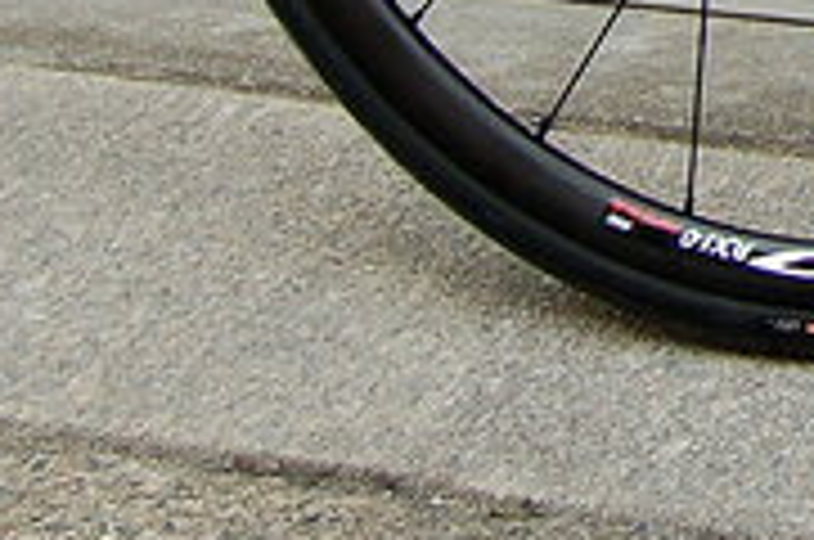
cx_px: 2249
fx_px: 4604
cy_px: -830
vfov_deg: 6.3
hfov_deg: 8.7
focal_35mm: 204
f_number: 5.6
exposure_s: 1/125
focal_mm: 24
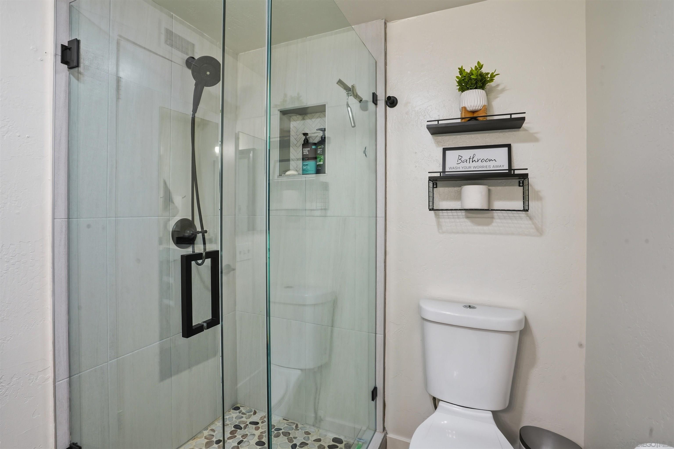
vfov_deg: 73.7
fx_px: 299
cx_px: 337
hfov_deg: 96.7
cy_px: 224
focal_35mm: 16
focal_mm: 16
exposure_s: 1/40
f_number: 11
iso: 500
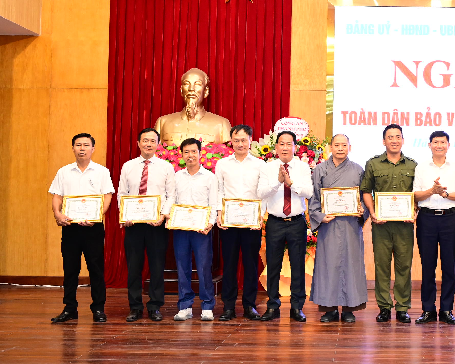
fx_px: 821
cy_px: 170
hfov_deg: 30.1
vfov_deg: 25.0
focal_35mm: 61
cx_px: 376
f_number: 4
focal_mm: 38
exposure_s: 1/200
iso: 2500
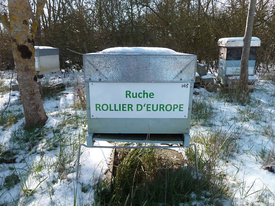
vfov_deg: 54.9
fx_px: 199
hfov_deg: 69.4
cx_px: 138
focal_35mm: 25
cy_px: 103
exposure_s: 1/250
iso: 80
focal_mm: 4.1
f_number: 4
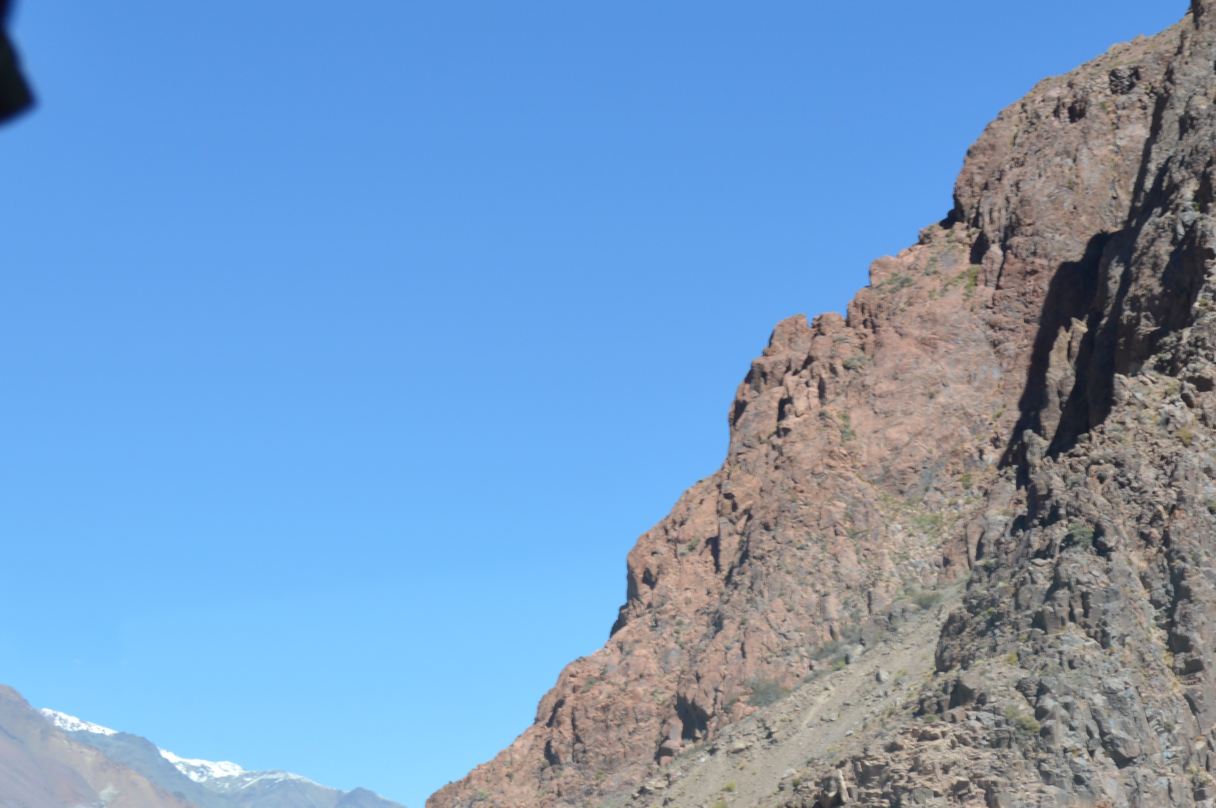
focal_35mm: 81
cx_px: 1055
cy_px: 735
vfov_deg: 16.6
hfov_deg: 24.5
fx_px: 2733
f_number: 7.1
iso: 100
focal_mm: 26
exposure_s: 1/200
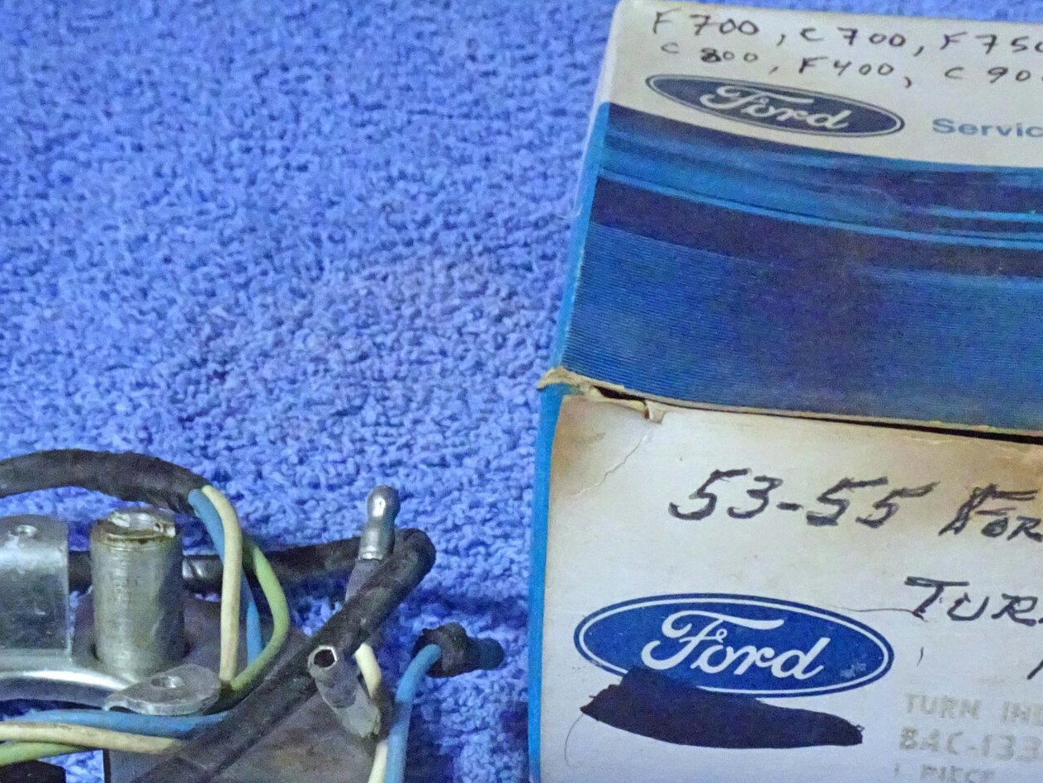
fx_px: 2321
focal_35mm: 77
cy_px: 667
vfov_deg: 18.9
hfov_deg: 25.3
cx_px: 550
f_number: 4
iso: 1600
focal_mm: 6.56
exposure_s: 1/50
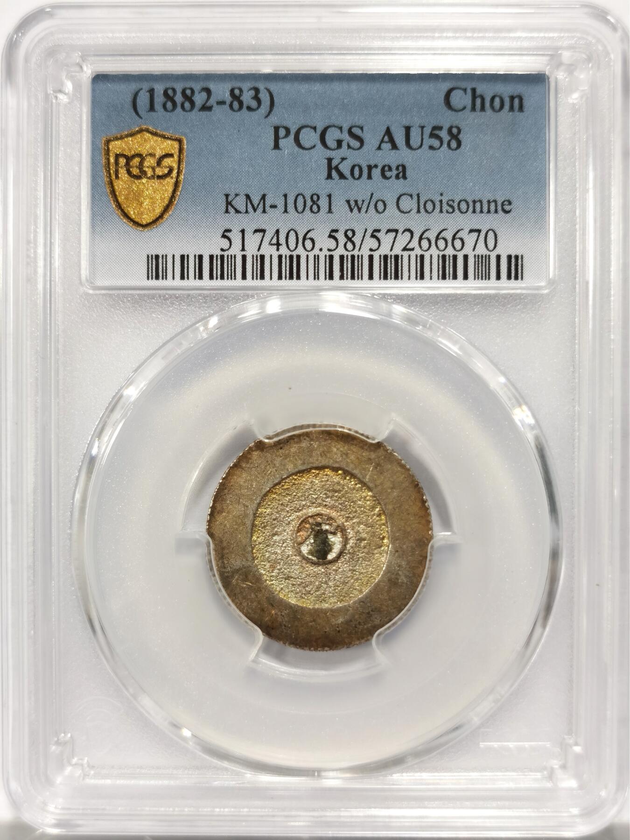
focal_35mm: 54
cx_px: 315
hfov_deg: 27.0
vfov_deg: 35.5
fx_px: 1310
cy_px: 420
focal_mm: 5.56
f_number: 16
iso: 125
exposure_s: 1/100
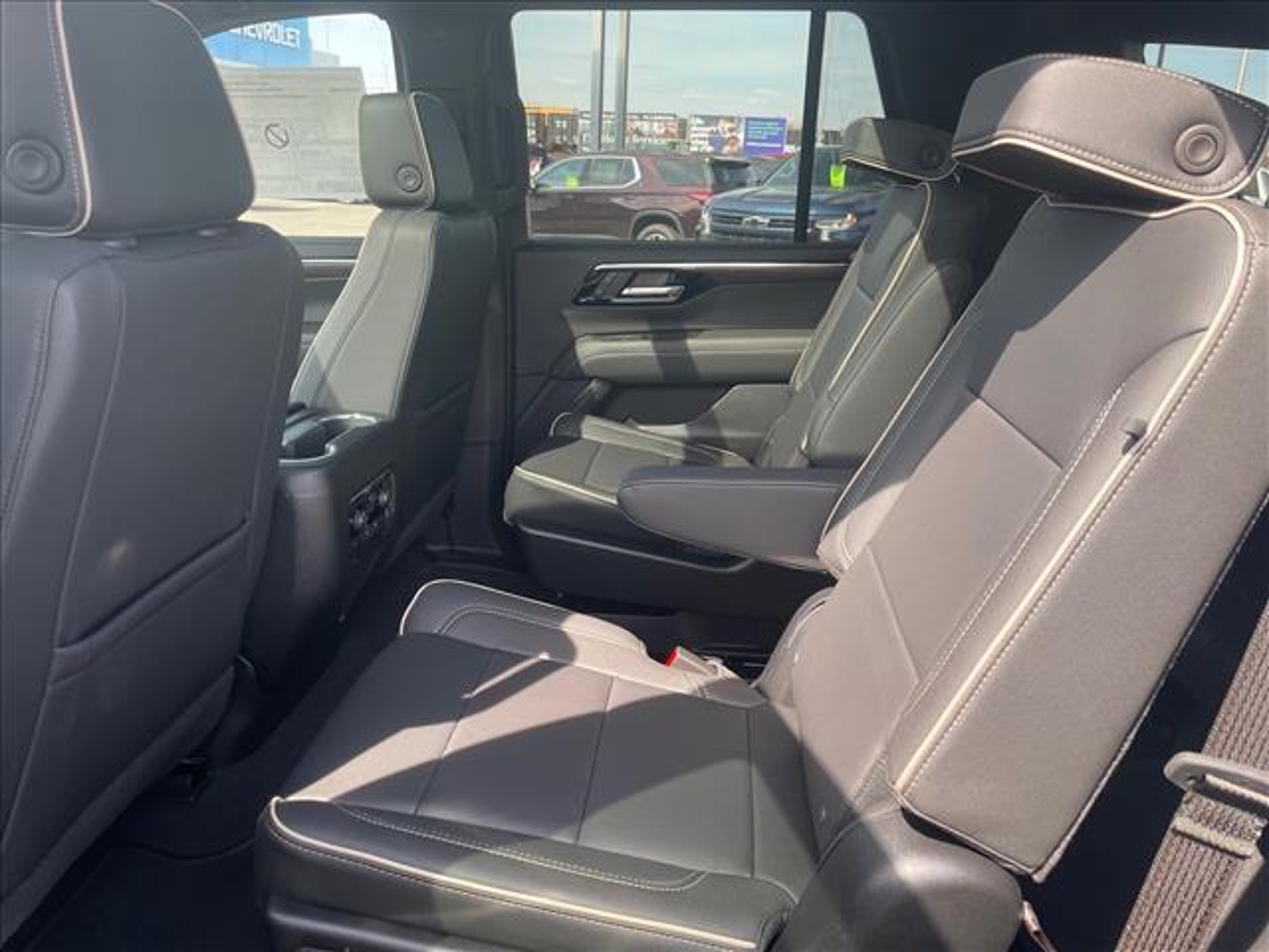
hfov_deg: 67.3
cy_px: 476
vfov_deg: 53.1
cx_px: 634
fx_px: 953
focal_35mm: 26
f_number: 1.6
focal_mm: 4.2
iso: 32
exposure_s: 1/121
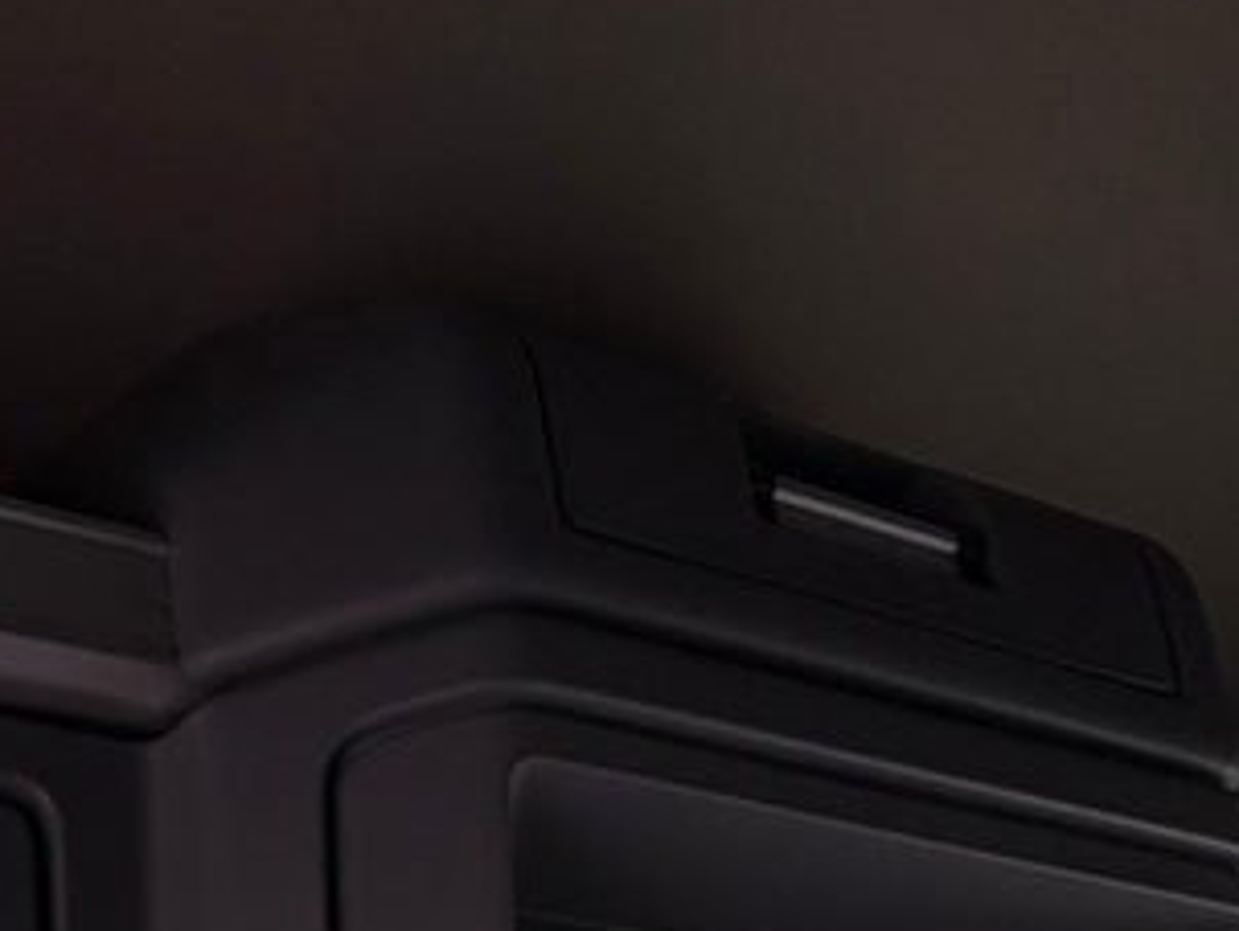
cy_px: 1276
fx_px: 1791
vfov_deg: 24.6
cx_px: 66
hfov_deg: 35.3
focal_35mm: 50
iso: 40
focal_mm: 2.22
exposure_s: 1/127
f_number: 2.2
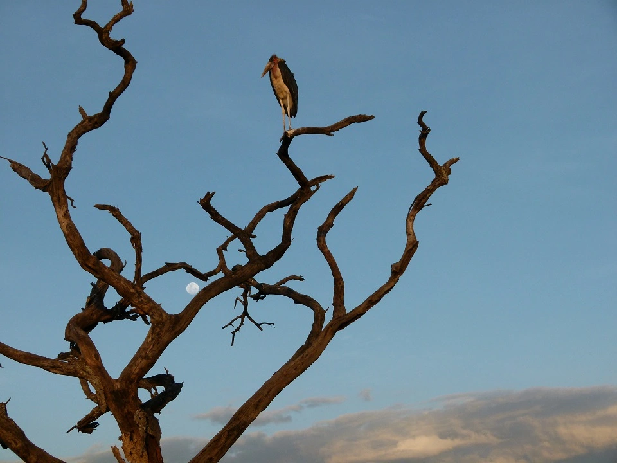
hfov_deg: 24.4
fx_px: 1426
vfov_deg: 18.4
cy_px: 232
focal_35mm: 80
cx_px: 308
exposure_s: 1/400
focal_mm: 14.4
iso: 100
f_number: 4
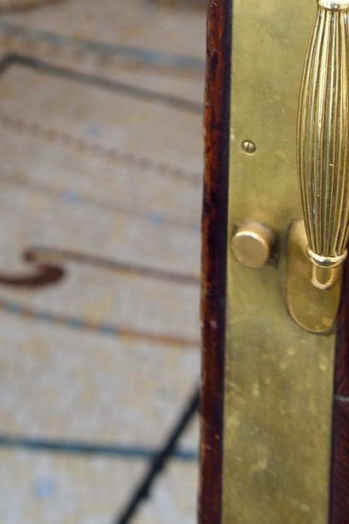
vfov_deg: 15.2
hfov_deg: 11.6
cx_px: 21
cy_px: -410
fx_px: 1703
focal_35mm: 117
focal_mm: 30
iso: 400
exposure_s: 1/60
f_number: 4.5
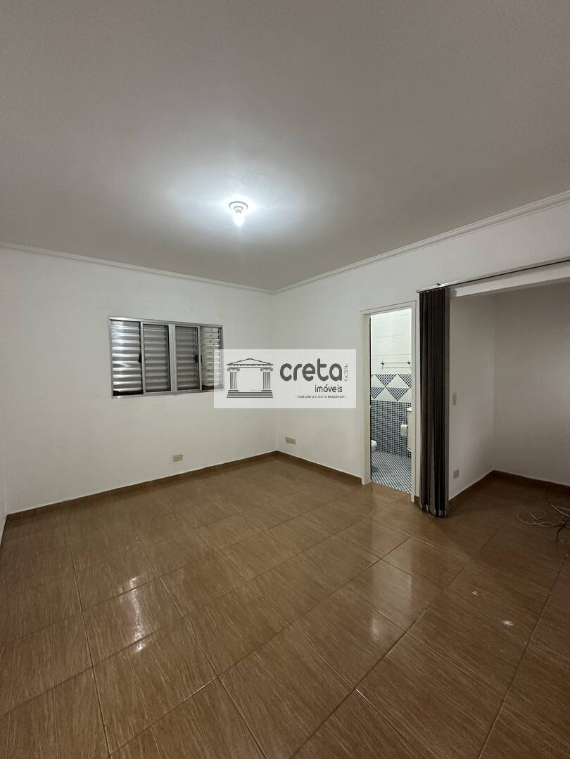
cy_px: 380
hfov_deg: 85.7
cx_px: 285
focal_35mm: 14
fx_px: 307
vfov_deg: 102.1
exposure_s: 1/60
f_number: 2.2
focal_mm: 2.22
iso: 320
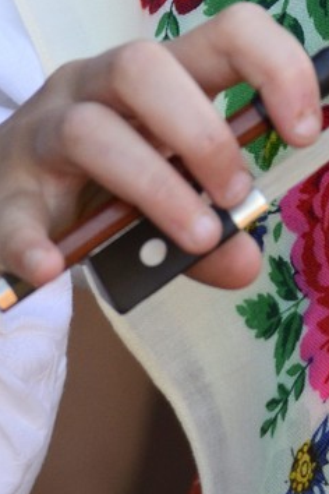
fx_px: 12405
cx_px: 629
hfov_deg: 1.5
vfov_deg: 2.3
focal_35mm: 905
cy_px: -388
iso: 800
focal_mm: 200
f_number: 5.6
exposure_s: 1/320
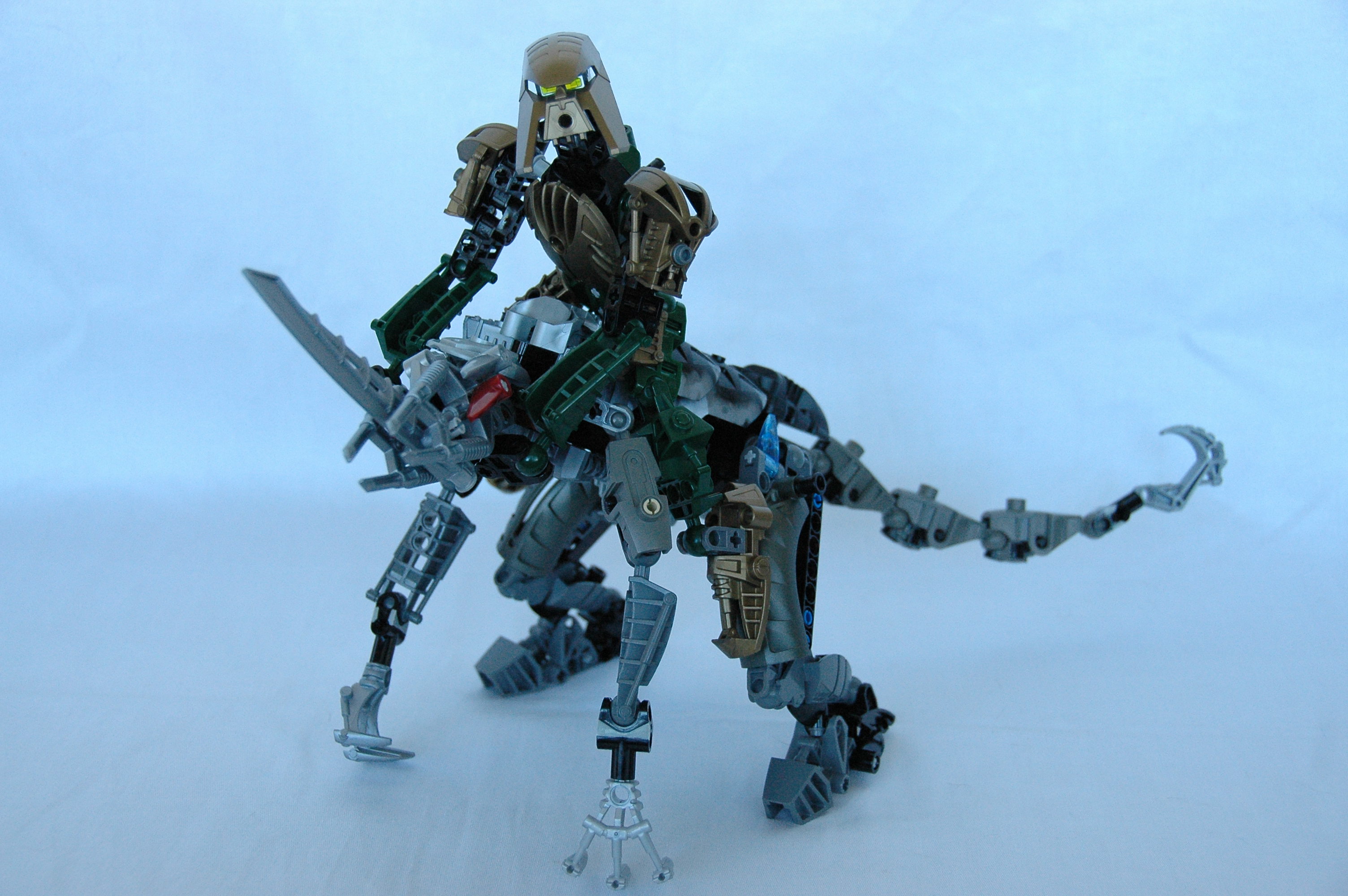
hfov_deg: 35.1
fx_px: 2132
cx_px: 674
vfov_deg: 23.7
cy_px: 448
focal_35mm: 57
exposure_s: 1/125
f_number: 4.5
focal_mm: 38
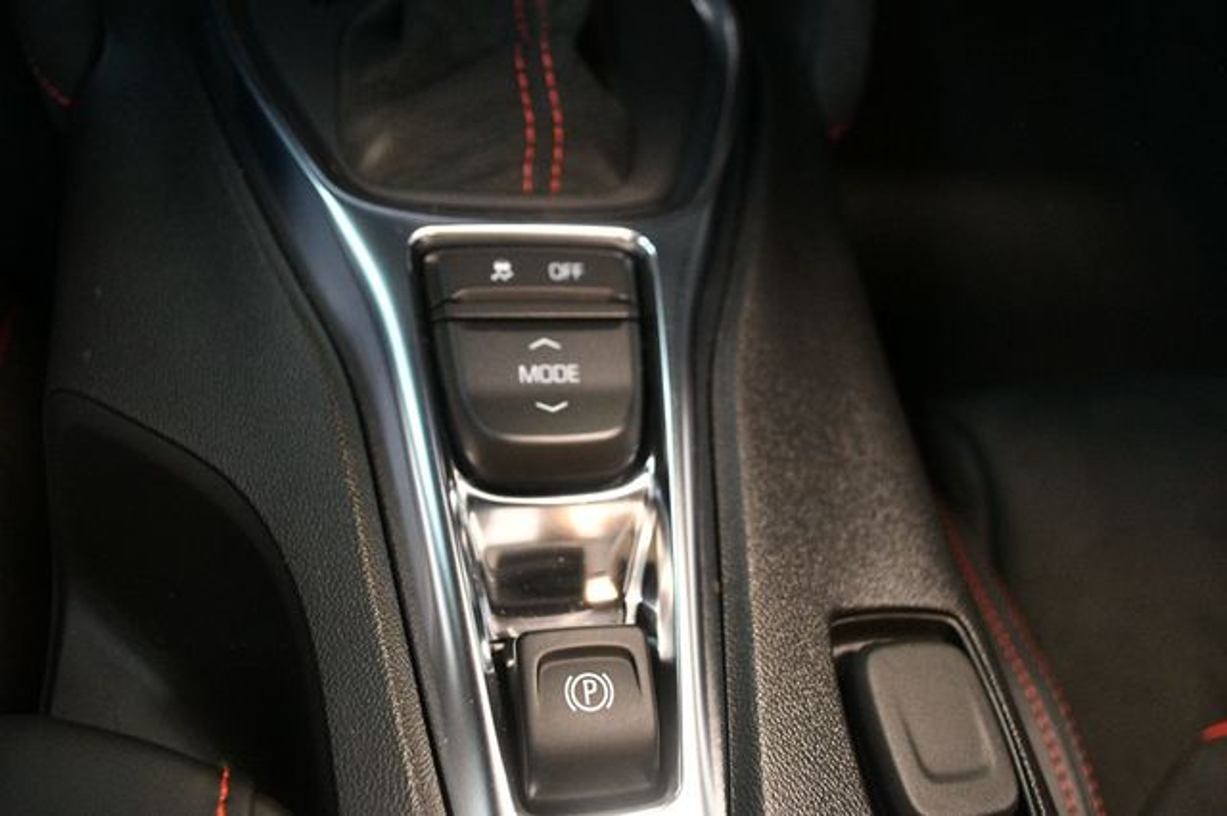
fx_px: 1022
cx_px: 614
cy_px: 408
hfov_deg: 62.0
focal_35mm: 30
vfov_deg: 43.6
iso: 3200
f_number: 3.8
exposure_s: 1/100
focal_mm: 20
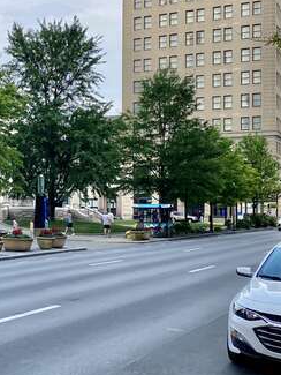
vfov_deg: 30.0
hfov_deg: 22.0
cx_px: -8
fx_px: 692
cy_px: 123
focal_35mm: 64
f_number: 1.8
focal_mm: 4.25
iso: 32
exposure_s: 1/651
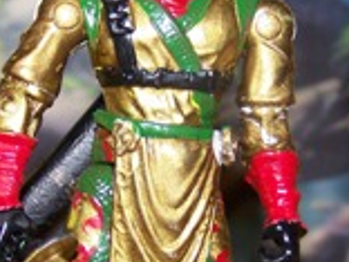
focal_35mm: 146
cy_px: 184
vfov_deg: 10.1
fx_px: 1472
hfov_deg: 13.5
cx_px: 112
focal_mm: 8.5
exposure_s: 1/60
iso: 80
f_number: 3
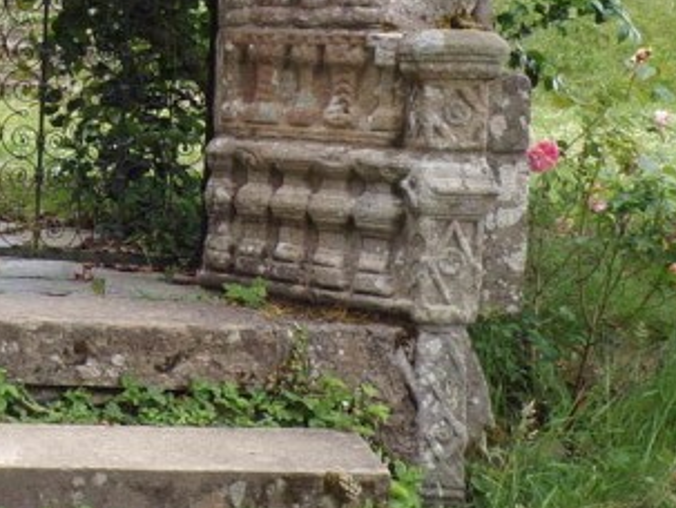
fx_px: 1584
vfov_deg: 18.0
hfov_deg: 23.0
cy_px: 80
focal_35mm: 81
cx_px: -13
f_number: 4.3
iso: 80
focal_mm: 4.3
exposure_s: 1/140
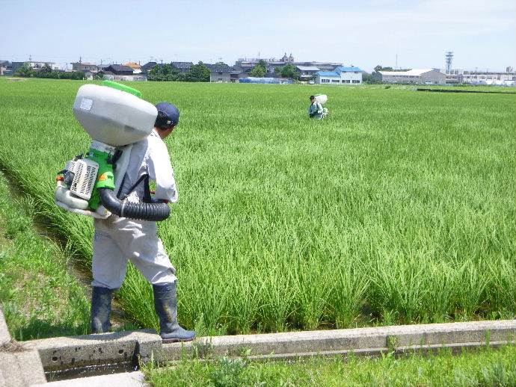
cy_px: 194
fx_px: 865
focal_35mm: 58
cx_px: 258
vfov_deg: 25.2
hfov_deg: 33.2
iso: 100
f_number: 5.1
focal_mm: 10.4
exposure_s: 1/200
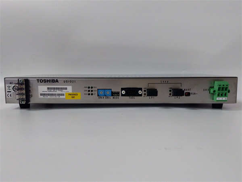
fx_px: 189
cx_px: 121
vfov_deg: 51.4
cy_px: 91
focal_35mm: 27
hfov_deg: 65.3
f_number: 2
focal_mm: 3.79
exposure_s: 1/33
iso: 294
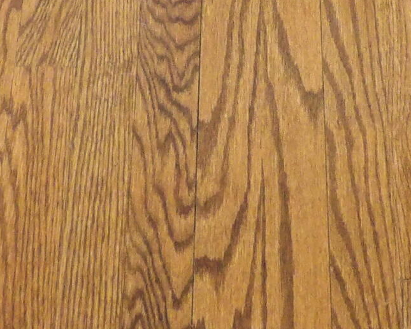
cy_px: 82
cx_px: 267
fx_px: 1326
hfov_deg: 17.6
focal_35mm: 109
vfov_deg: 14.1
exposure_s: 1/17
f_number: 2.8
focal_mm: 4.3
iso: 639
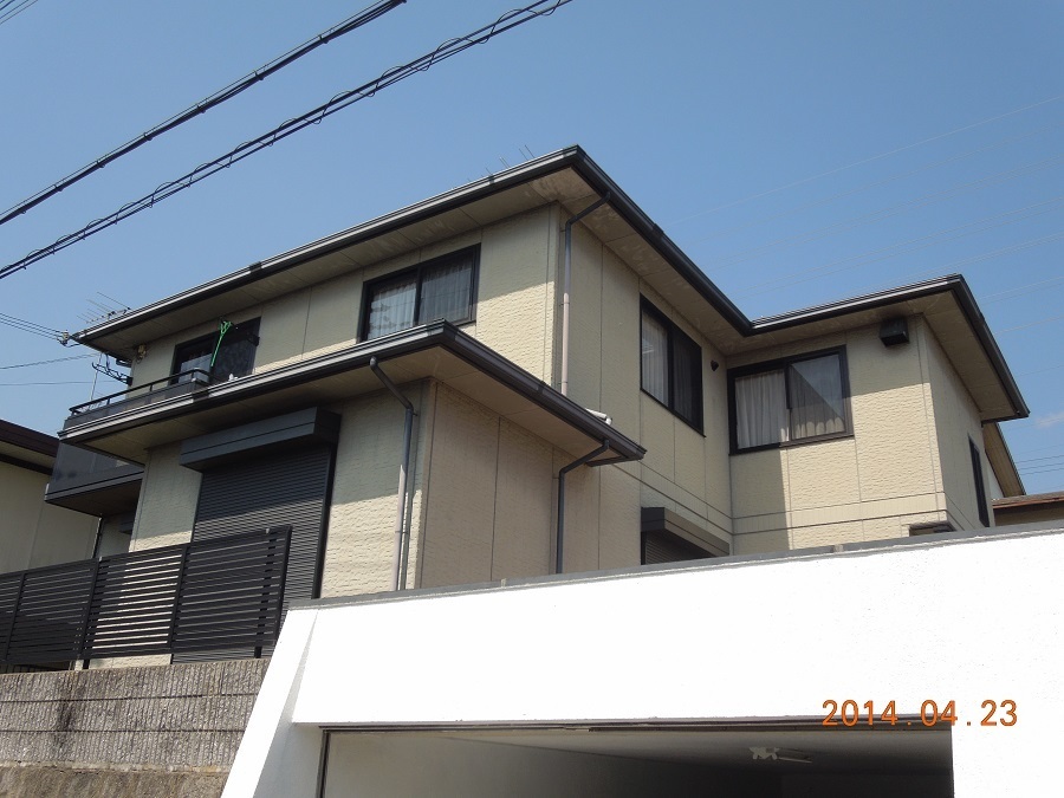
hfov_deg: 58.4
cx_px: 532
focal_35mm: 31
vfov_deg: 45.4
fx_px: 953
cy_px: 399
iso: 100
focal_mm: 5.6
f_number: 7.2
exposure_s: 1/250
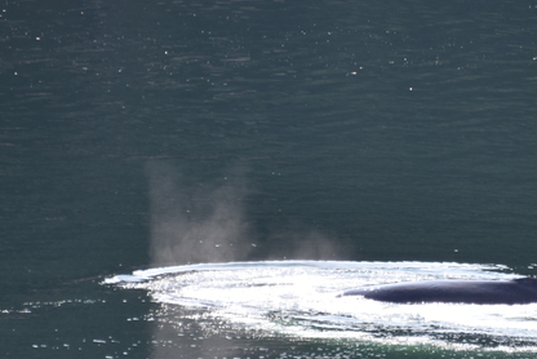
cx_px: 398
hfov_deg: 2.2
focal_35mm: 922
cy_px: 270
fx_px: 13762
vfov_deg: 1.5
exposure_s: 1/640
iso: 320
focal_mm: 300
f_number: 5.6
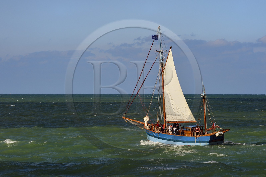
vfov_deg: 6.9
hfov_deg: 10.3
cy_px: 88
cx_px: 133
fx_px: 1477
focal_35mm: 200
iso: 200
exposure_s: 1/500
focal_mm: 200
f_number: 13
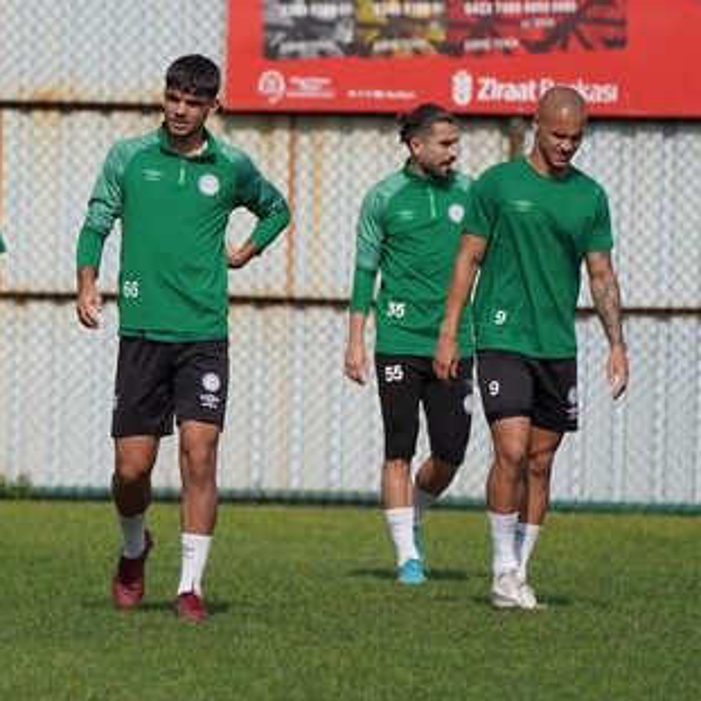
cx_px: 68
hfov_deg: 2.6
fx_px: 15625
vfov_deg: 2.6
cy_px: 341
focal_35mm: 682
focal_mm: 373
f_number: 5.6
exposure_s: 1/800
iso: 100
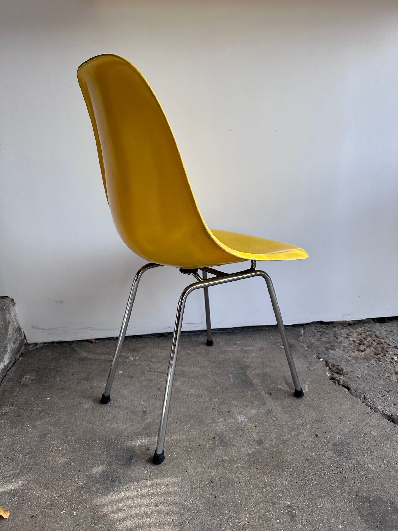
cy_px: 266
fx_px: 368
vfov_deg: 71.6
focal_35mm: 24
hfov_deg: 56.8
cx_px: 199
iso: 80
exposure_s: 1/690
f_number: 1.78
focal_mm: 6.86
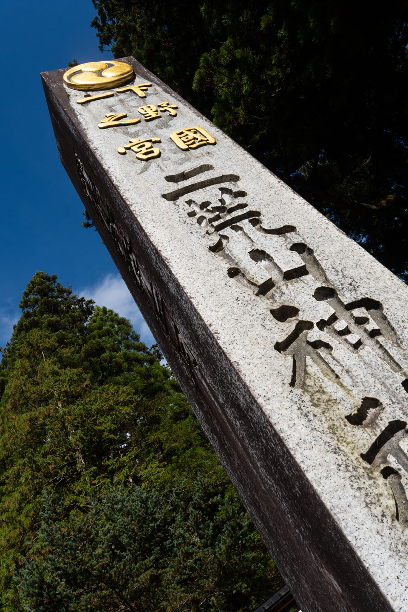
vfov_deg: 60.9
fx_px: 520
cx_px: 204
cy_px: 306
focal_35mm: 31
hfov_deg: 42.8
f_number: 13
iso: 100
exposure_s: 1/160
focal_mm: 20.4
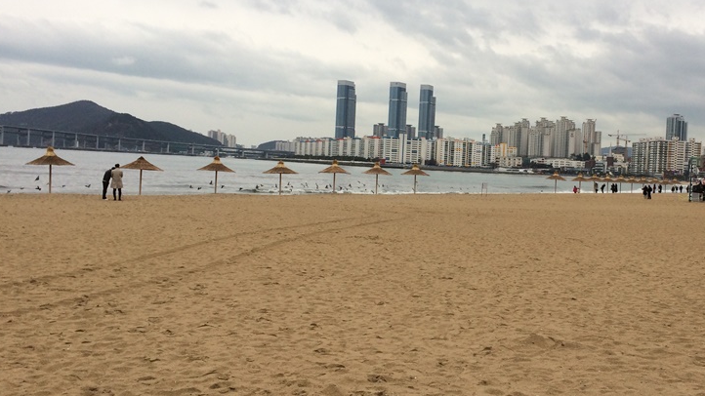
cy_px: 178
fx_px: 785
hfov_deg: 47.7
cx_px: 456
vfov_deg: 28.3
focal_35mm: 42
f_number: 2.2
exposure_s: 1/394
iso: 32
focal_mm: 4.15
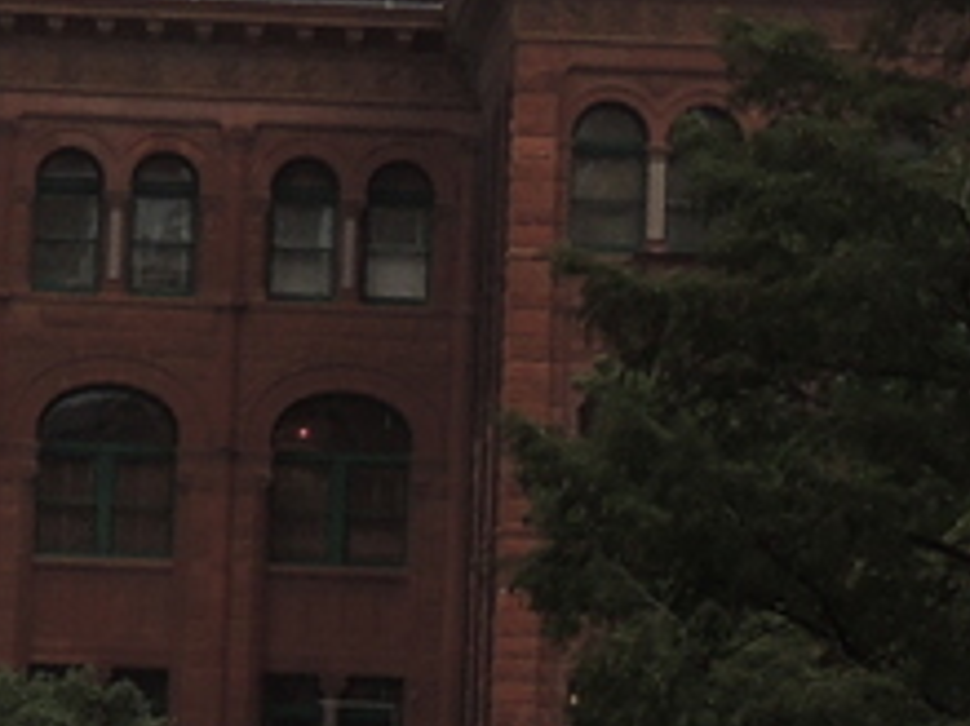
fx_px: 17168
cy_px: -58
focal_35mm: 613
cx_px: -213
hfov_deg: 3.2
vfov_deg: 2.4
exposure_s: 1/125
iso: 100
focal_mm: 18.7
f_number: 4.2
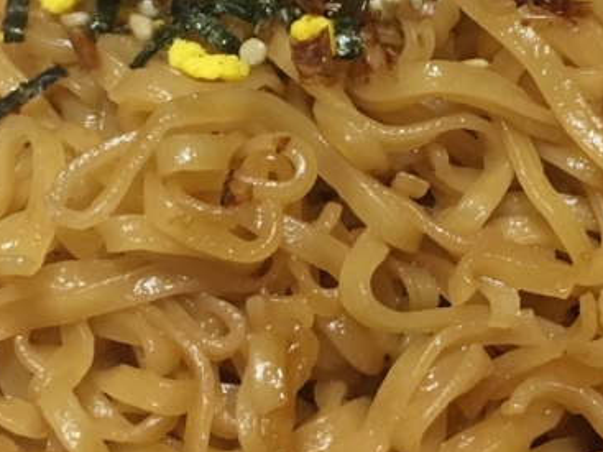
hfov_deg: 24.0
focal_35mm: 81
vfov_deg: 18.2
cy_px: 209
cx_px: 409
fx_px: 1411
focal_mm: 4.15
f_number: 2.2
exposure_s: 1/30
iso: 160
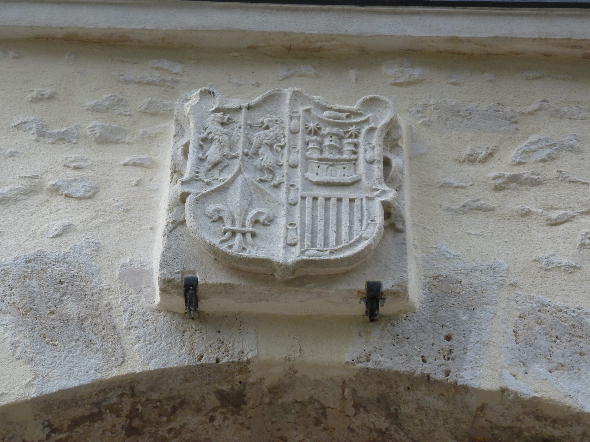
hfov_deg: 18.9
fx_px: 1773
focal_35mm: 104
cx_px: 295
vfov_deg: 14.2
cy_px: 221
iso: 160
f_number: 5
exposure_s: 1/80
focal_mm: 18.7
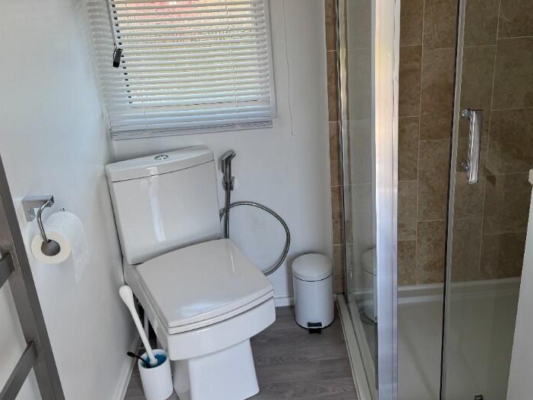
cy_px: 159
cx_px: 299
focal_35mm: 35
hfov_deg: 52.5
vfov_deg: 40.5
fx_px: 539
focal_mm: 6.76
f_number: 1.78
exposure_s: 1/238
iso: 64
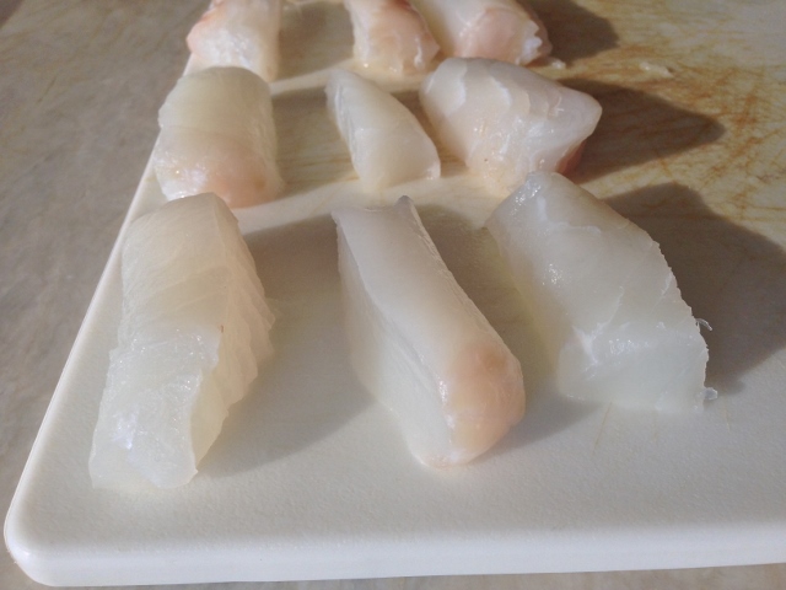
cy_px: 295
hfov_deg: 55.4
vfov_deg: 42.9
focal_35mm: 33
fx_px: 749
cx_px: 393
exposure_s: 1/183
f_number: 2.4
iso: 50
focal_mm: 4.12
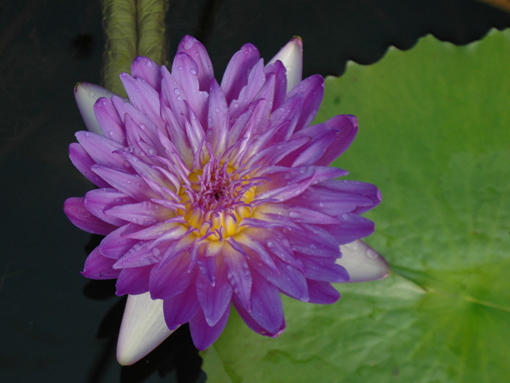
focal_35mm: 89
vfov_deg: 16.6
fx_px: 1311
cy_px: 187
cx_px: 230
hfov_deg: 22.0
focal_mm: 52
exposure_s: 1/250
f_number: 8
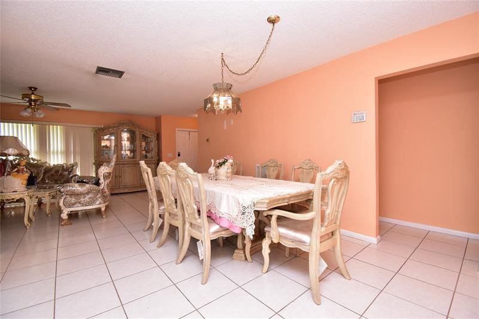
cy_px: 160
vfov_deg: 77.3
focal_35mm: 15
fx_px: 200
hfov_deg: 100.4
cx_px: 240
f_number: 5.6
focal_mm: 10
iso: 1250
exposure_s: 1/125
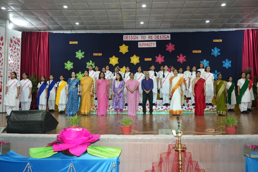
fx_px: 215
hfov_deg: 61.9
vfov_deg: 43.6
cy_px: 86
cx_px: 129
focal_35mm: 30
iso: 1250
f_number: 4
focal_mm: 30
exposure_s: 1/160
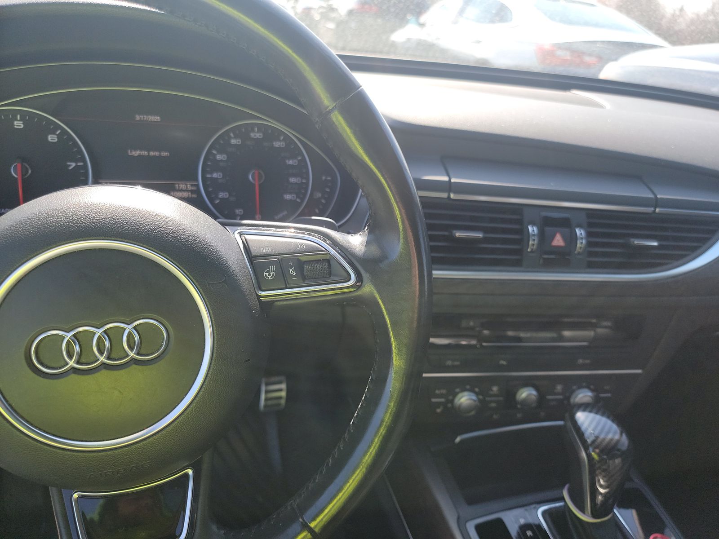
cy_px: 270
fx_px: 498
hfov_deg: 71.6
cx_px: 360
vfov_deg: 56.8
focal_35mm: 24
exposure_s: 1/173
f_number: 1.8
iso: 50
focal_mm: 6.7
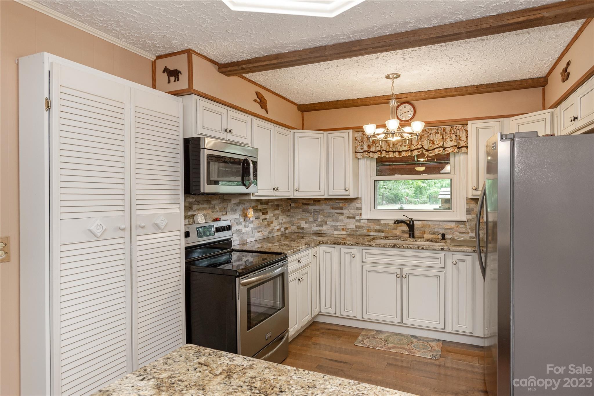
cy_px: 198
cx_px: 297
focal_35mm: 20
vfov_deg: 61.9
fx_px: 330
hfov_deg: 84.0
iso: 320
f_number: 8
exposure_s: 1/40
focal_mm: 20
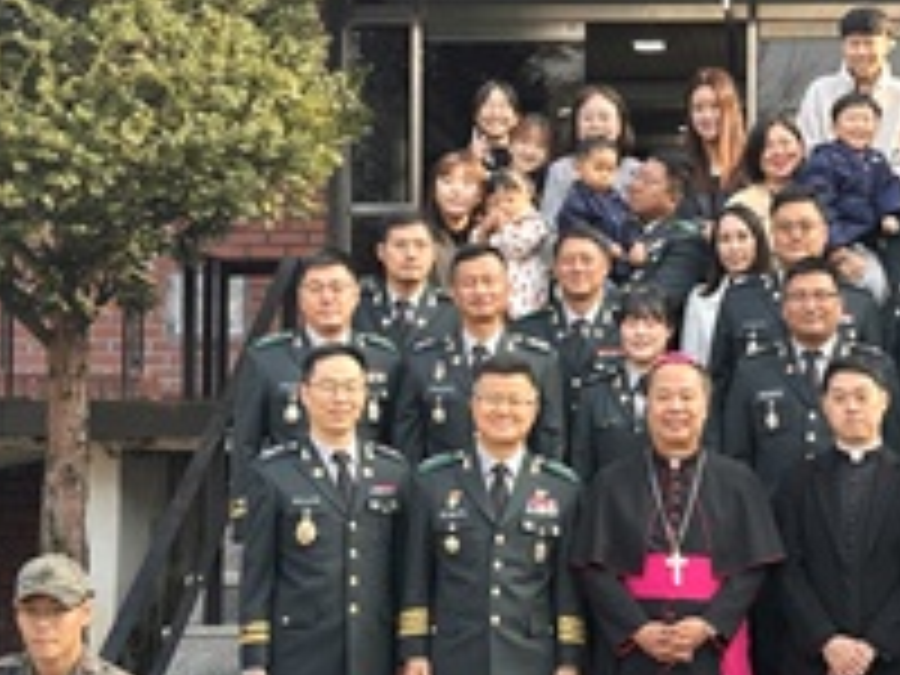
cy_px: 382
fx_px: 2496
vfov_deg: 15.4
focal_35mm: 96
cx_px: 675
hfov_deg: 20.3
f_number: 1.78
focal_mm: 6.86
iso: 64
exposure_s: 1/401
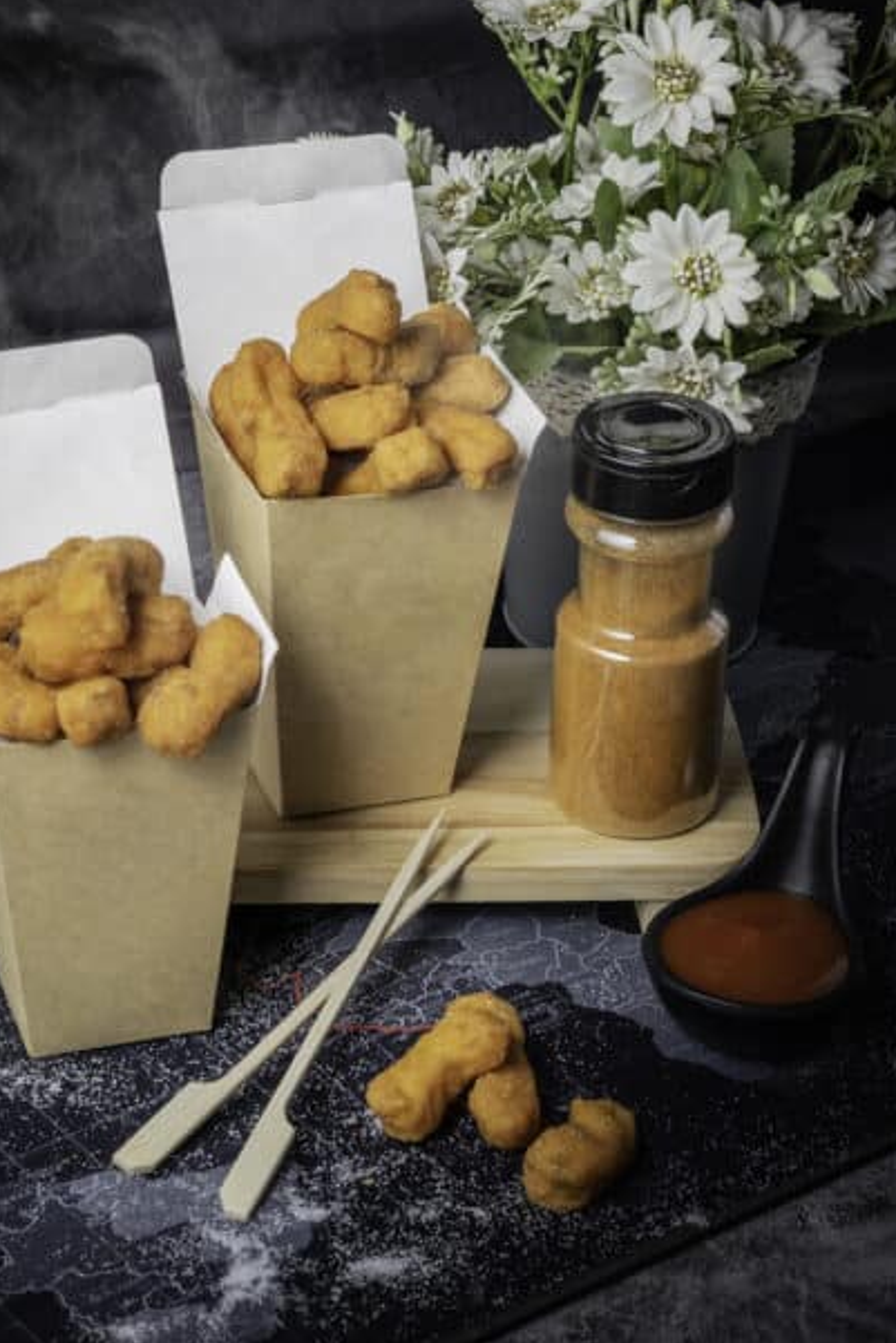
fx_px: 3768
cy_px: 447
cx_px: 416
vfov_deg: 20.1
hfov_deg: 13.6
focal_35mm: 101
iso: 100
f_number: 8
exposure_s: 1/200
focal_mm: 50
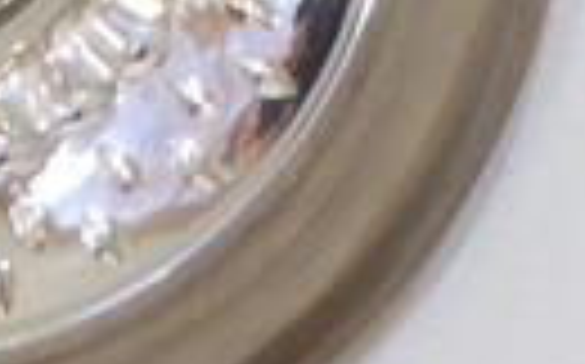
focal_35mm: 734
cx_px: -81
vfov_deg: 1.8
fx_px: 11692
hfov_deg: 2.9
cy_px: -180
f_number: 5.3
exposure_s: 1/15
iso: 400
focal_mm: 24.2
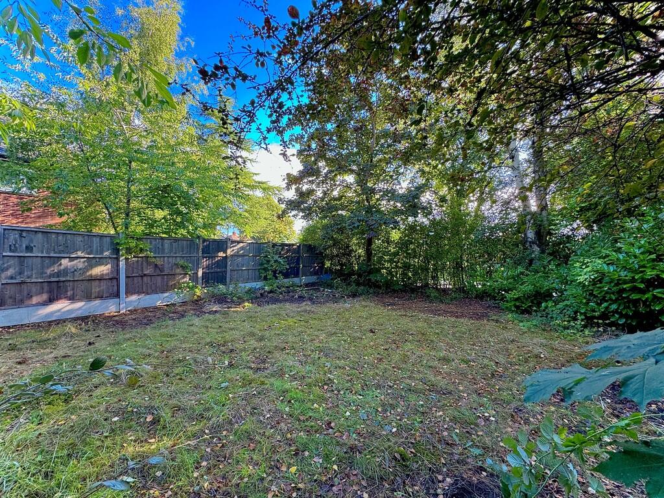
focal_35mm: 14
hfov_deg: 102.1
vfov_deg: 85.7
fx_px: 269
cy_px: 249
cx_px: 332
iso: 64
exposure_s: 1/99
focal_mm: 2.22
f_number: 2.2
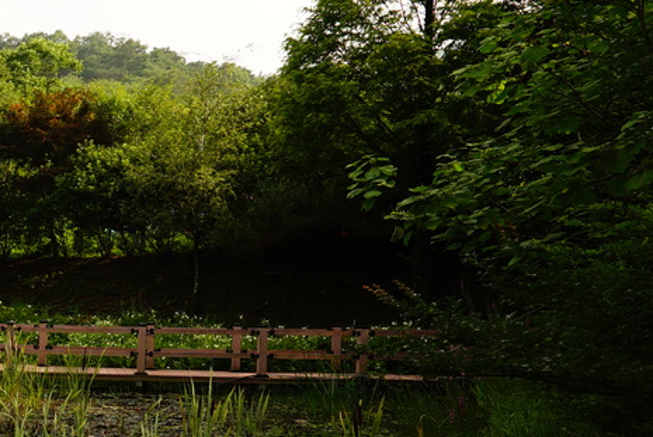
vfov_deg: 30.0
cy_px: 332
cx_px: -229
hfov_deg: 31.8
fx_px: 799
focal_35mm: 44
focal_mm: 16
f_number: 8
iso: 400
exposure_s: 1/640
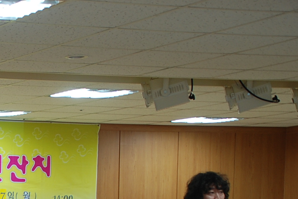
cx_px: -94
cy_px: 288
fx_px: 1146
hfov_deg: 14.2
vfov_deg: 9.6
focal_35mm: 138
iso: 200
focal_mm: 31
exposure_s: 1/40
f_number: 4.2
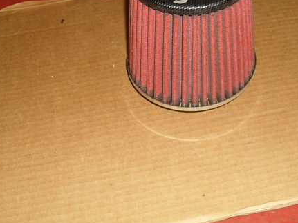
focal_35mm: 52
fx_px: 448
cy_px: 59
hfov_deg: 36.7
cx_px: 178
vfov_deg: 27.7
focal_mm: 6.3
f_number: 8.4
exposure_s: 1/45
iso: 160
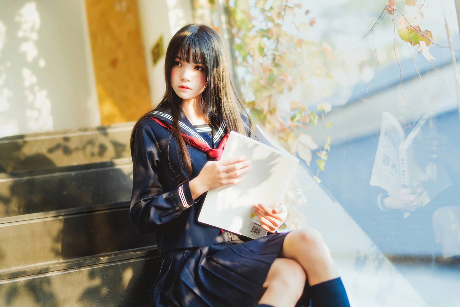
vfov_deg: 27.0
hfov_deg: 39.6
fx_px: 639
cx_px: 230
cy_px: 154
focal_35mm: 50
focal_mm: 50
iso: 100
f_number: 1.4
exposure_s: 1/200
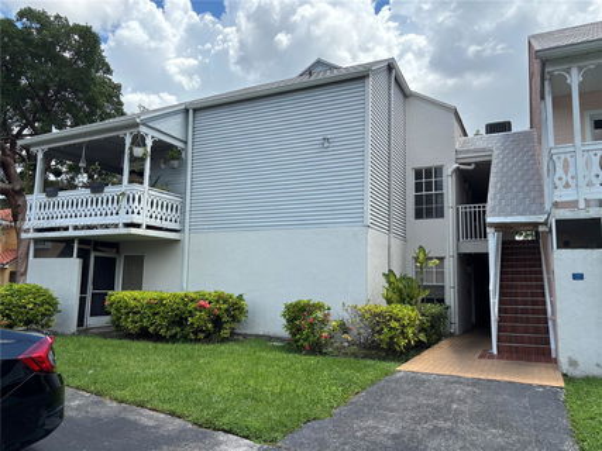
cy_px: 226
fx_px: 452
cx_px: 301
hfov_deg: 67.3
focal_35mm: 26
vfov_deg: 53.0
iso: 50
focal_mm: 5.96
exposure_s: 1/2288
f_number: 1.6
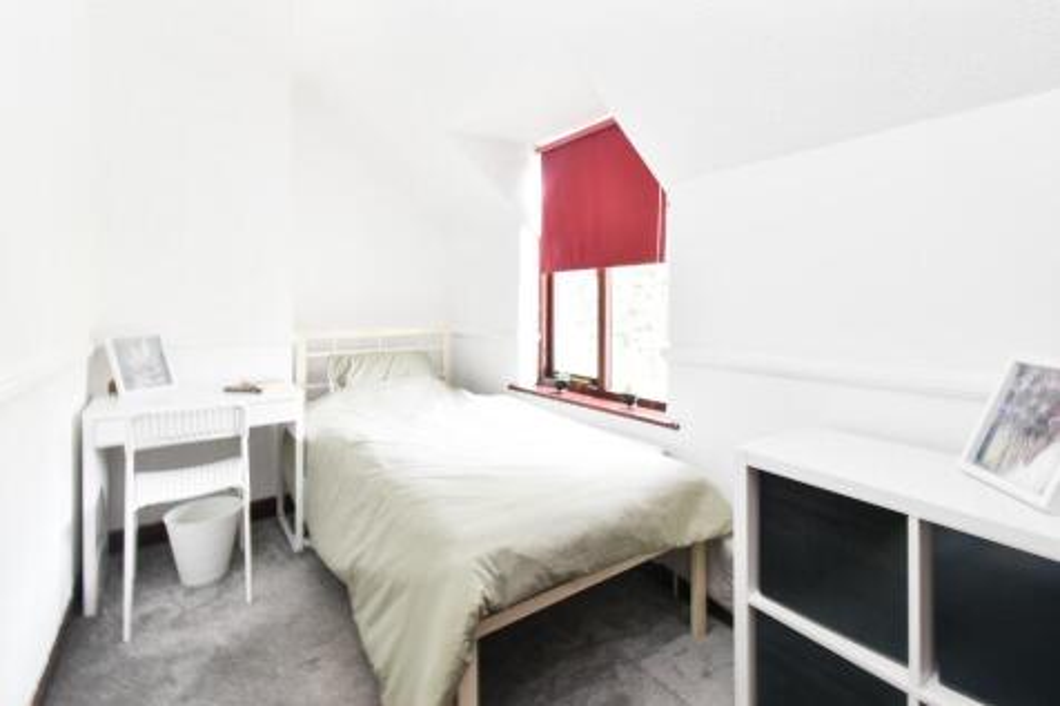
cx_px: 530
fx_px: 441
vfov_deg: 77.3
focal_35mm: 15
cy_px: 353
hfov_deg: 100.4
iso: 200
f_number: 10
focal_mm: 10
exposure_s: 1/2
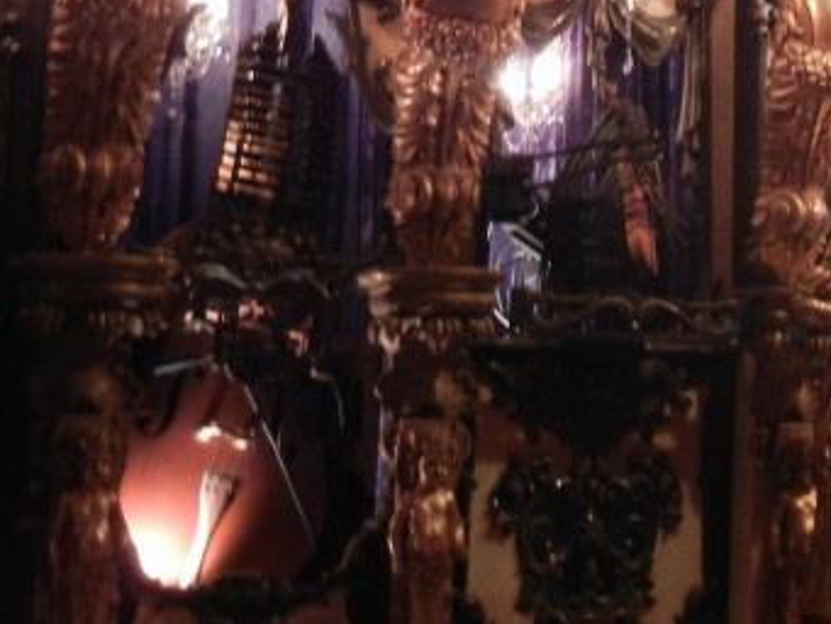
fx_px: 2161
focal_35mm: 90
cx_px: 924
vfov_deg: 16.3
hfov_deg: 20.7
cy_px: 144
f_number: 3.5
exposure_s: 1
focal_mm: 5.4
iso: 200
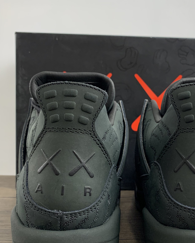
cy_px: 146
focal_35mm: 44
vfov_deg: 41.8
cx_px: 144
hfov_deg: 33.5
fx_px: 318
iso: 100
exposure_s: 1/114
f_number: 1.8
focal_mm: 4.25
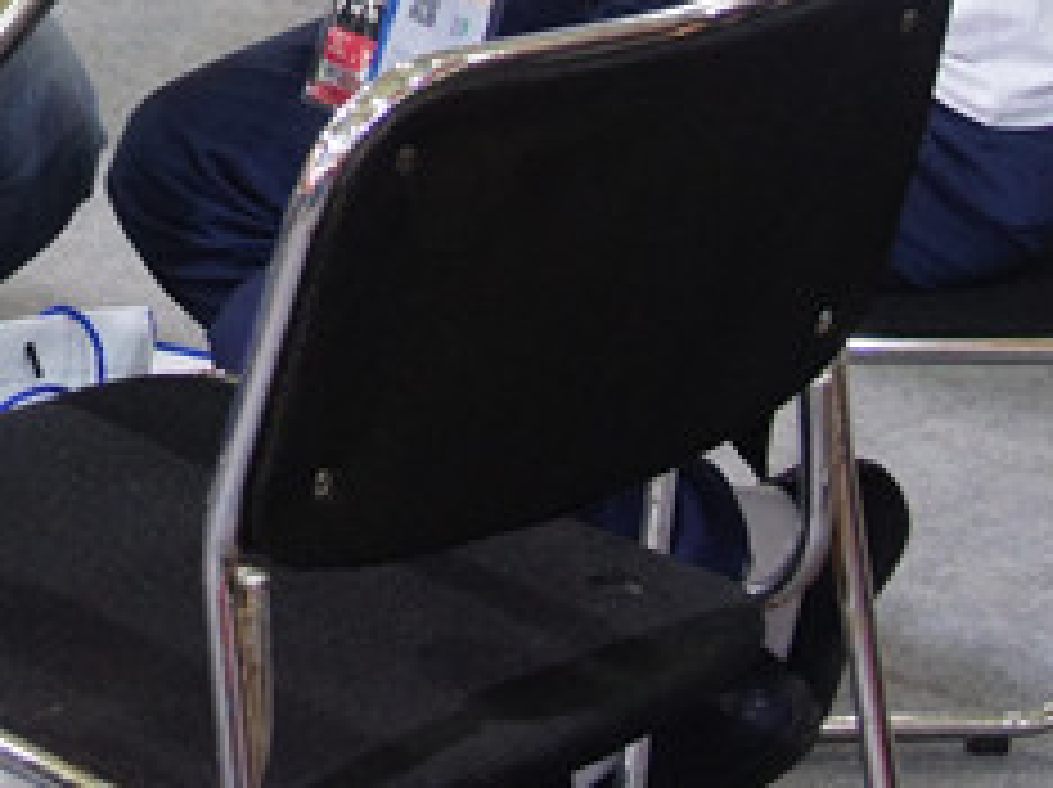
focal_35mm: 183
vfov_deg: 8.0
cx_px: -288
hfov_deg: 10.6
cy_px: -392
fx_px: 5550
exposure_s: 1/80
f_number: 5.6
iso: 1600
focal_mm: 37
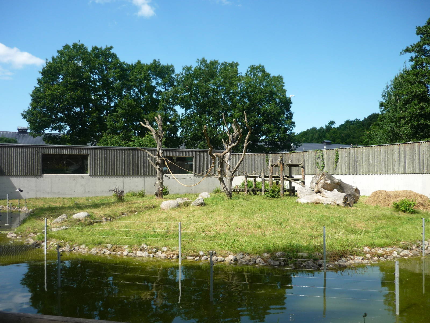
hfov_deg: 55.4
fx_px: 410
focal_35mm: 33
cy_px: 162
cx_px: 215
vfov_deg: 42.9
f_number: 2.8
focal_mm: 5.5
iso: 100
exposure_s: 1/800
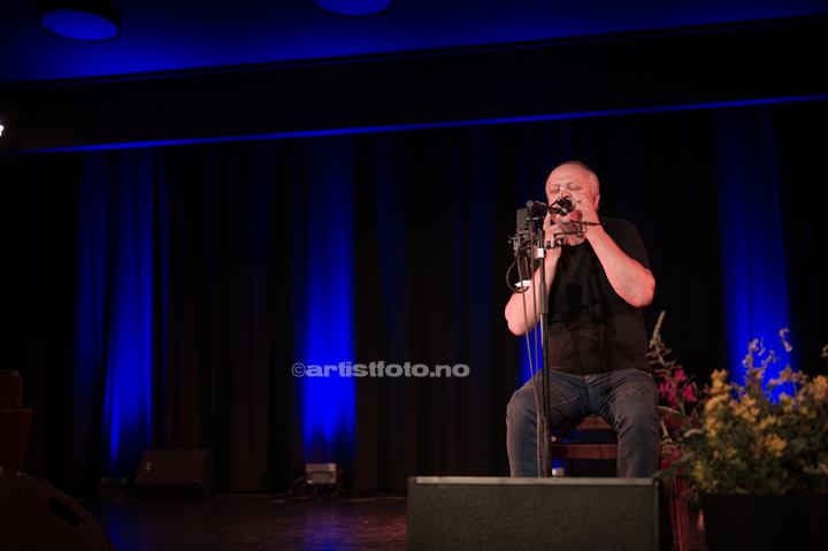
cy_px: 276
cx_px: 414
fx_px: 1149
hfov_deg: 39.6
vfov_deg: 27.0
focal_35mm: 50
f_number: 1.8
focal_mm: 50
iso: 1250
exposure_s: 1/320
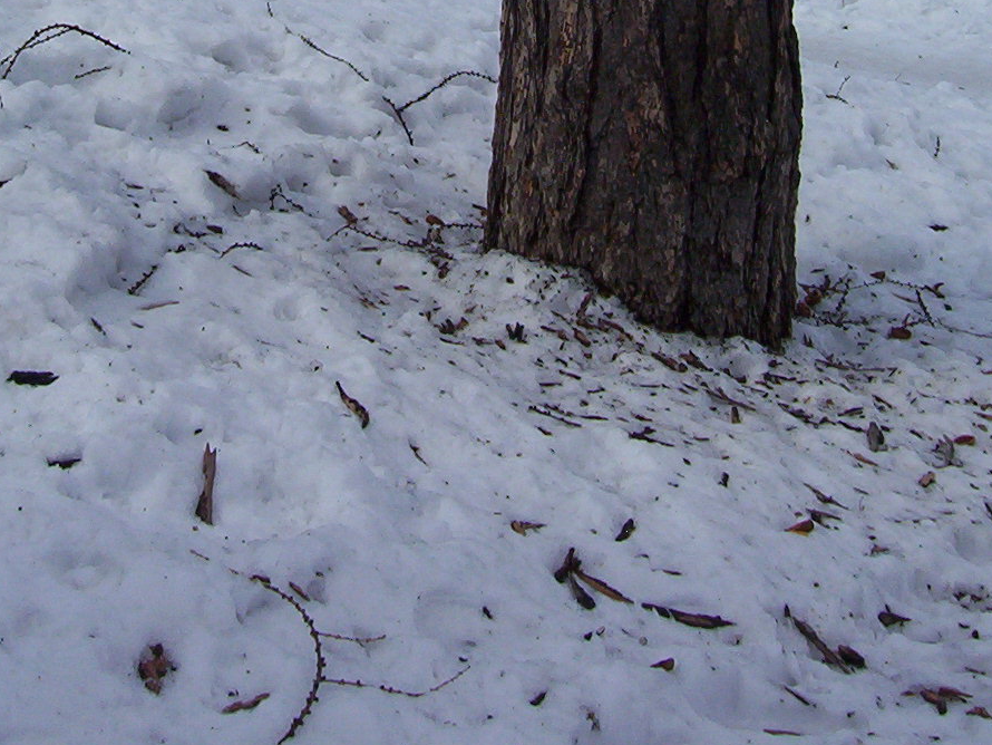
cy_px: -149
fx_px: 2265
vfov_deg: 17.8
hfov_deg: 24.7
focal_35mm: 79
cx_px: 426
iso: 100
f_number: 5.17
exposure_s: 1/500
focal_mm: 5.77
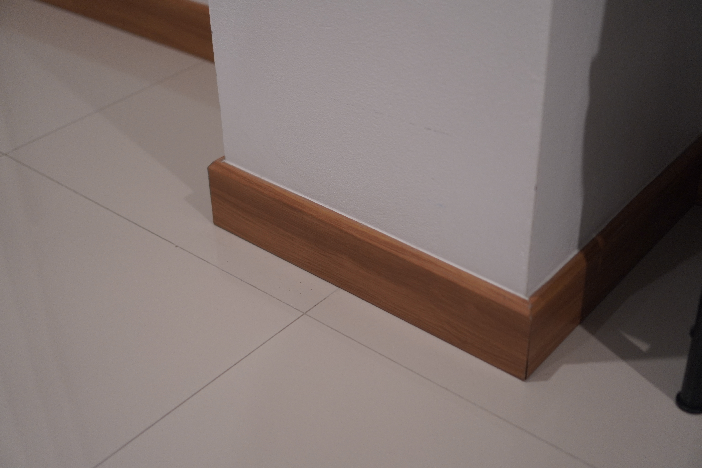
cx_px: 351
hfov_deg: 37.9
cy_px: 234
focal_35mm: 52
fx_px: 1024
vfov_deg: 25.8
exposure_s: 1/60
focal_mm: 35
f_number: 1.8
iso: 400
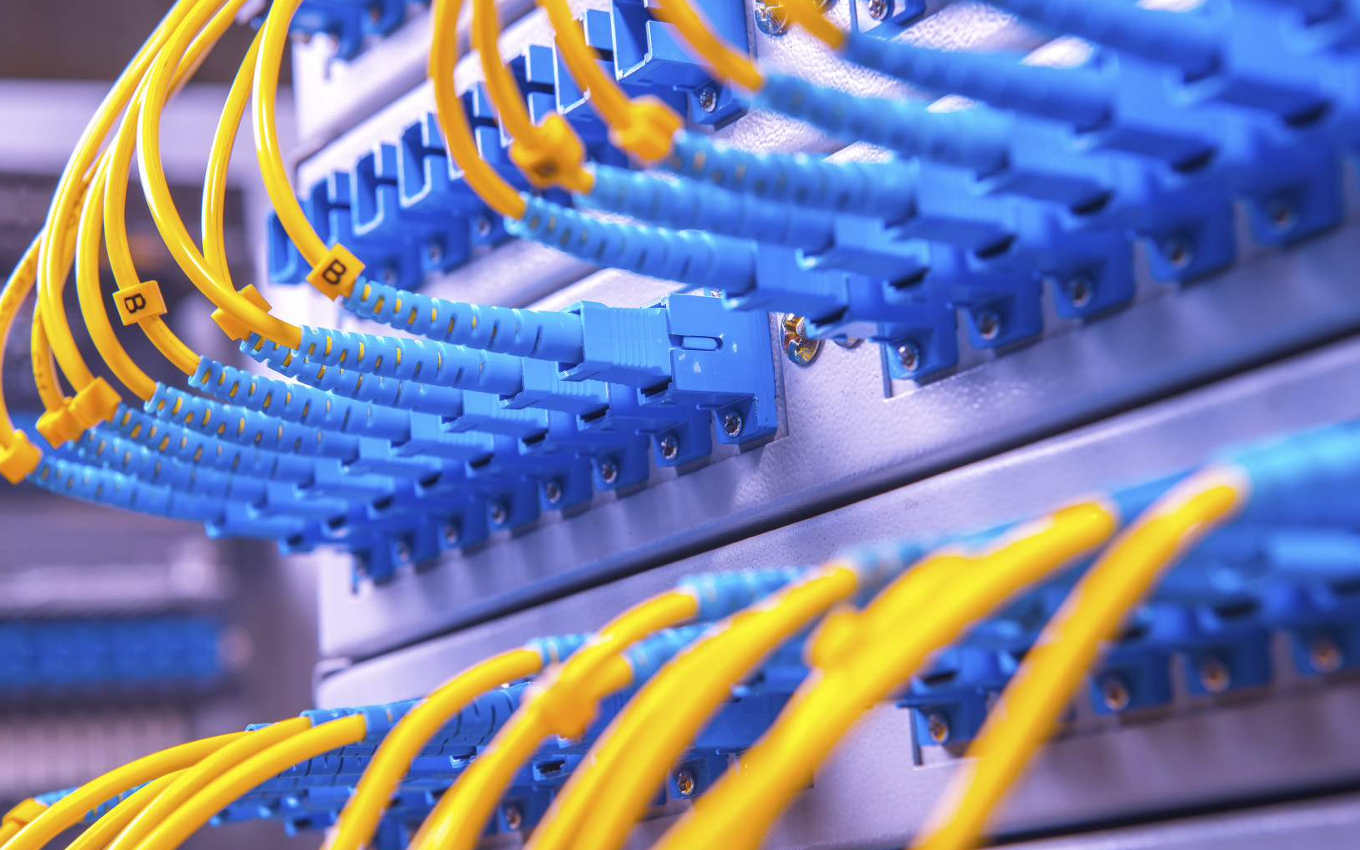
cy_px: 408
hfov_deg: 27.9
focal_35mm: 74
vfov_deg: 17.6
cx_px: 667
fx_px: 2742
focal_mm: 70
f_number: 11
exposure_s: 1/200
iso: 50
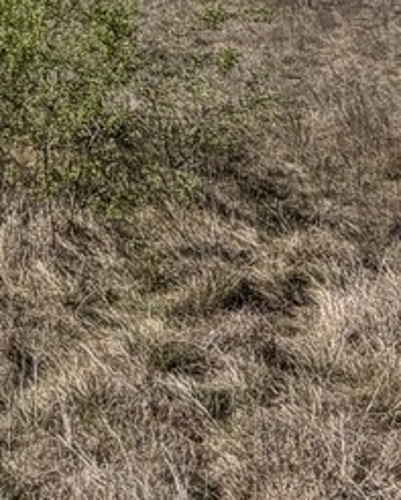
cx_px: -495
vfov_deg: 20.8
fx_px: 1186
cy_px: -222
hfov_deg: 14.4
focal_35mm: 80
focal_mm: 2.22
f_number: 2.2
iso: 20
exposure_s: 1/1189
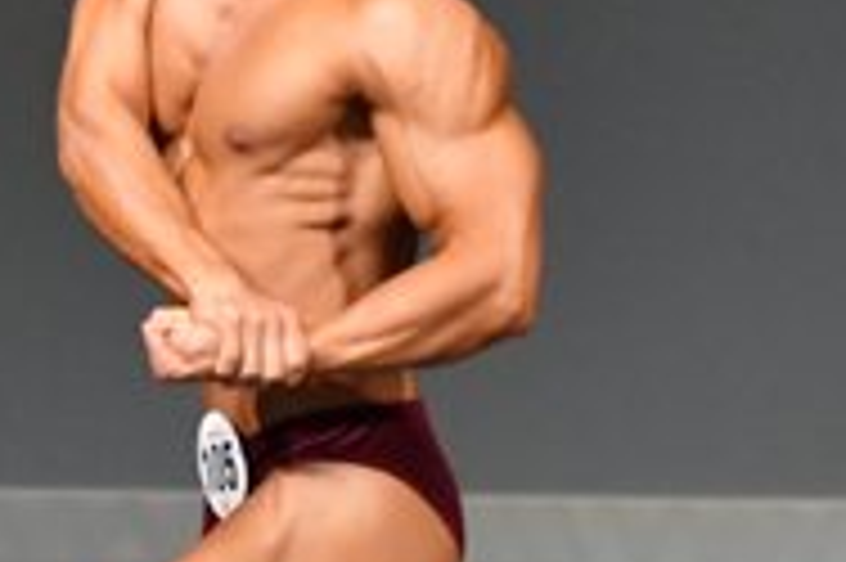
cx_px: -142
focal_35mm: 1419
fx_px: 33317
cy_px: 562
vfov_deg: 1.0
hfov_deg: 1.5
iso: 5000
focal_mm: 230
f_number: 5.6
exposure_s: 1/400
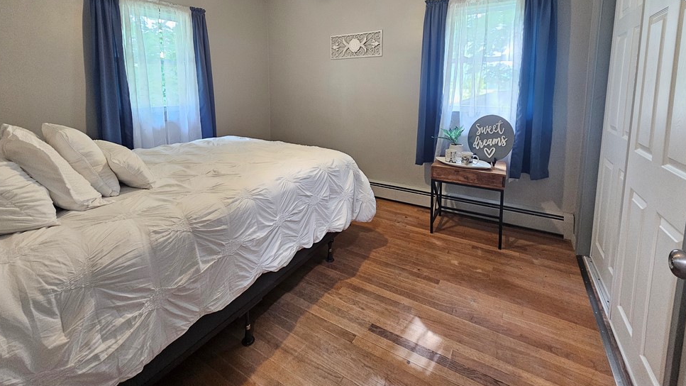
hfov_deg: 103.0
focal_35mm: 15
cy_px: 118
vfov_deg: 67.8
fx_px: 273
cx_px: 331
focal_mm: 2.2
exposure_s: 1/30
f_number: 2.2
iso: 640
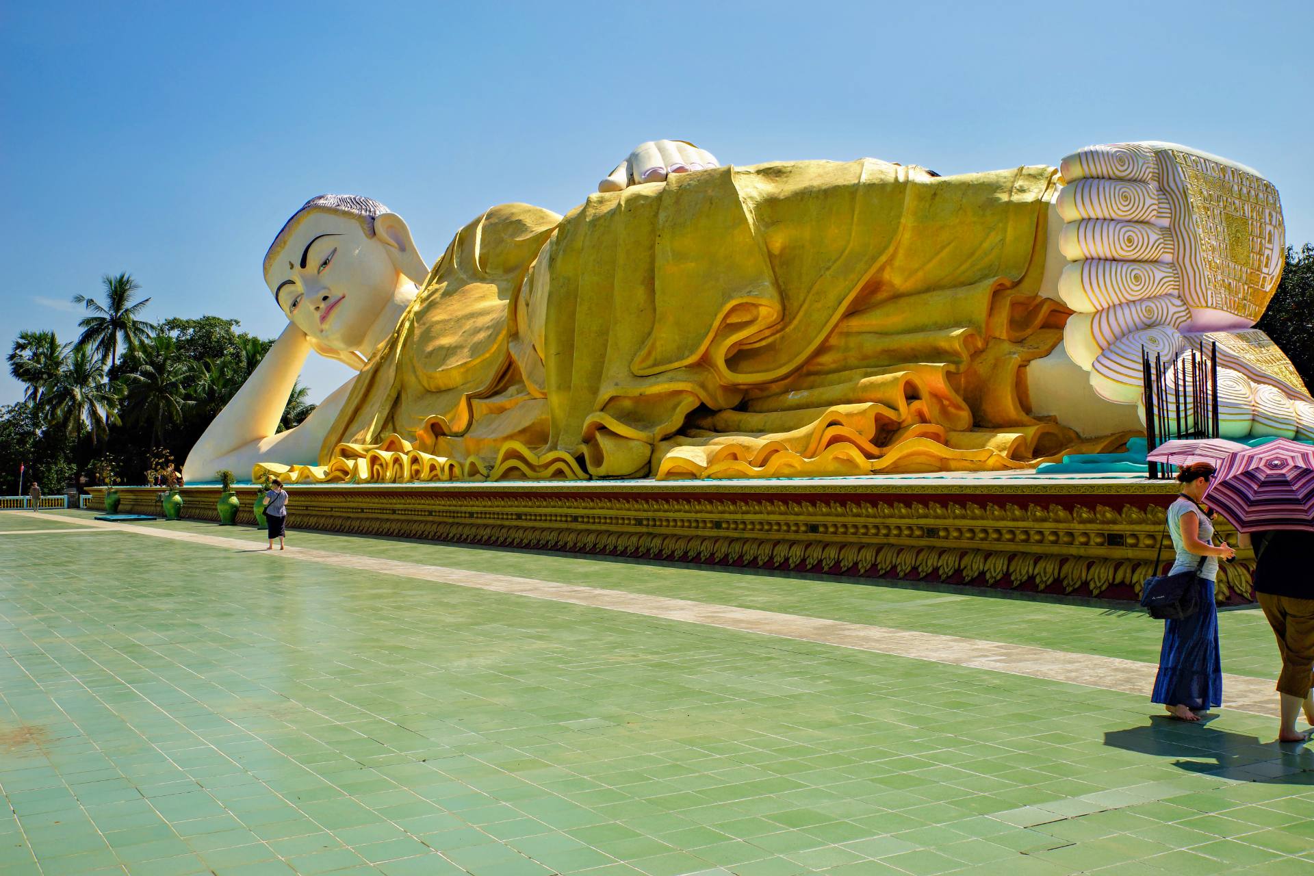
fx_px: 1277
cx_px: 657
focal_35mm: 35
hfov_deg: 54.4
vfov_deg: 37.9
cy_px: 438
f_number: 13
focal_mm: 35
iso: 100
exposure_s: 1/250
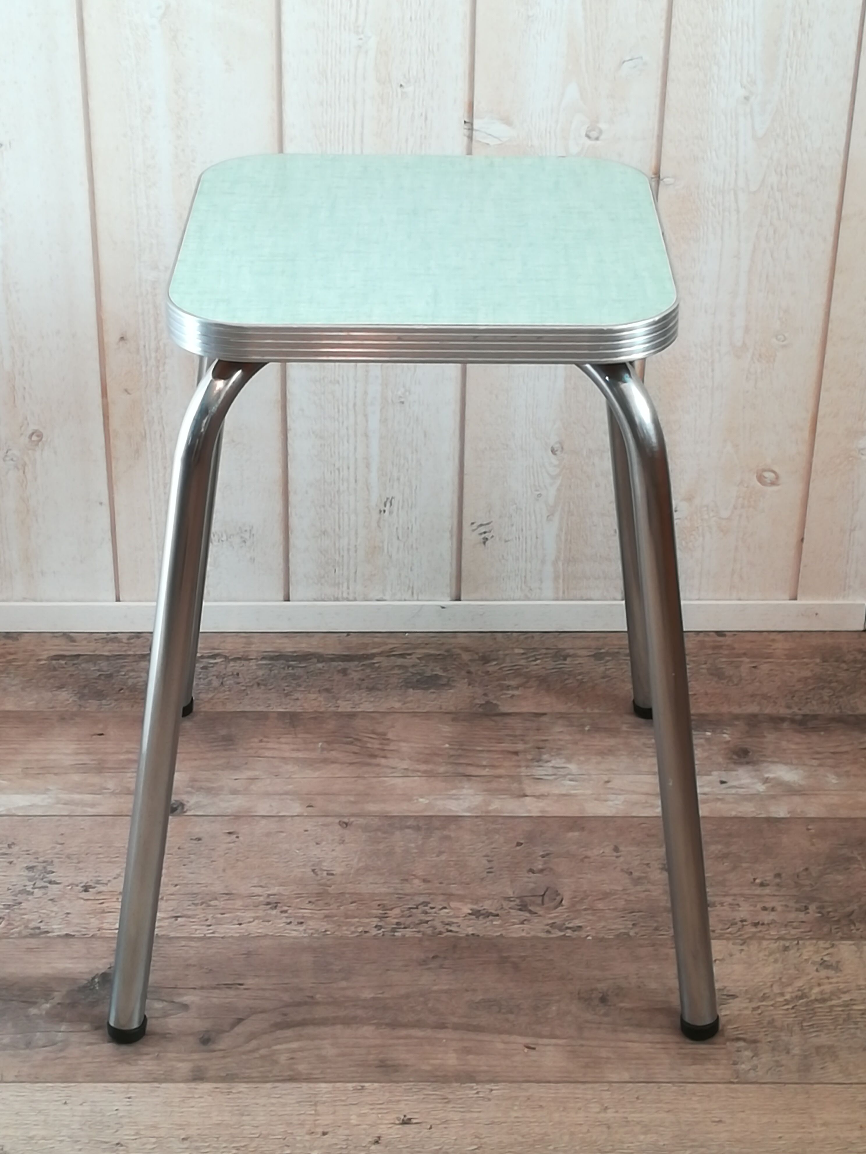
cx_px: 433
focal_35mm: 65
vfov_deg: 29.8
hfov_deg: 22.6
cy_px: 577
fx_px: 2168
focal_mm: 3.83
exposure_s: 1/33.3
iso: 250
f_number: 2.2
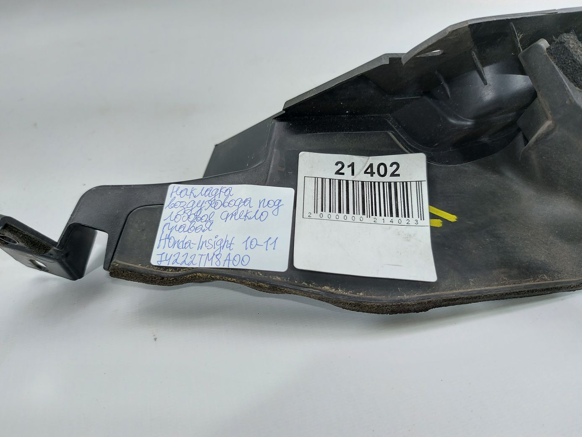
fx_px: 403
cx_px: 291
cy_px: 218
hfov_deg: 71.6
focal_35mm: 24
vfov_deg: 56.8
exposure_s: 1/50
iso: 50
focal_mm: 5.23
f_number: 1.8
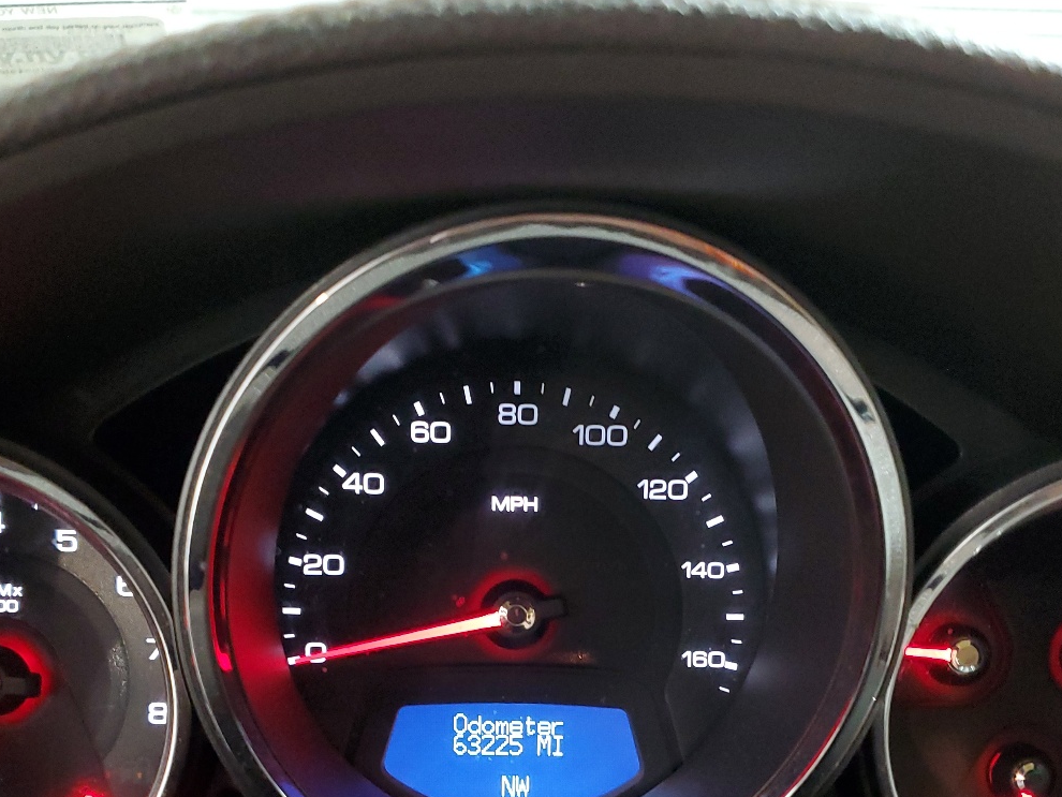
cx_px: 475
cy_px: 640
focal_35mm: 42
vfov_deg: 33.4
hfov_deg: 44.7
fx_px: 1289
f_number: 1.5
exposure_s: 1/15
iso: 292
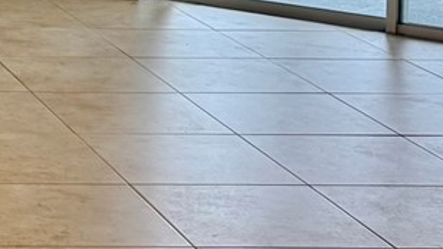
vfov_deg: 8.4
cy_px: -258
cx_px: -472
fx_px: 1597
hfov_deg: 13.3
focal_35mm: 136
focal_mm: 6.76
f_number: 1.78
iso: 100
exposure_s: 1/129
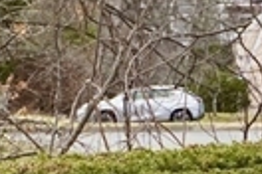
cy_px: 130
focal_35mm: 580
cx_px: 740
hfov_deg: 3.5
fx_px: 4221
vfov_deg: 2.4
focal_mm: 50
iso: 800
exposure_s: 1/1000
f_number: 8
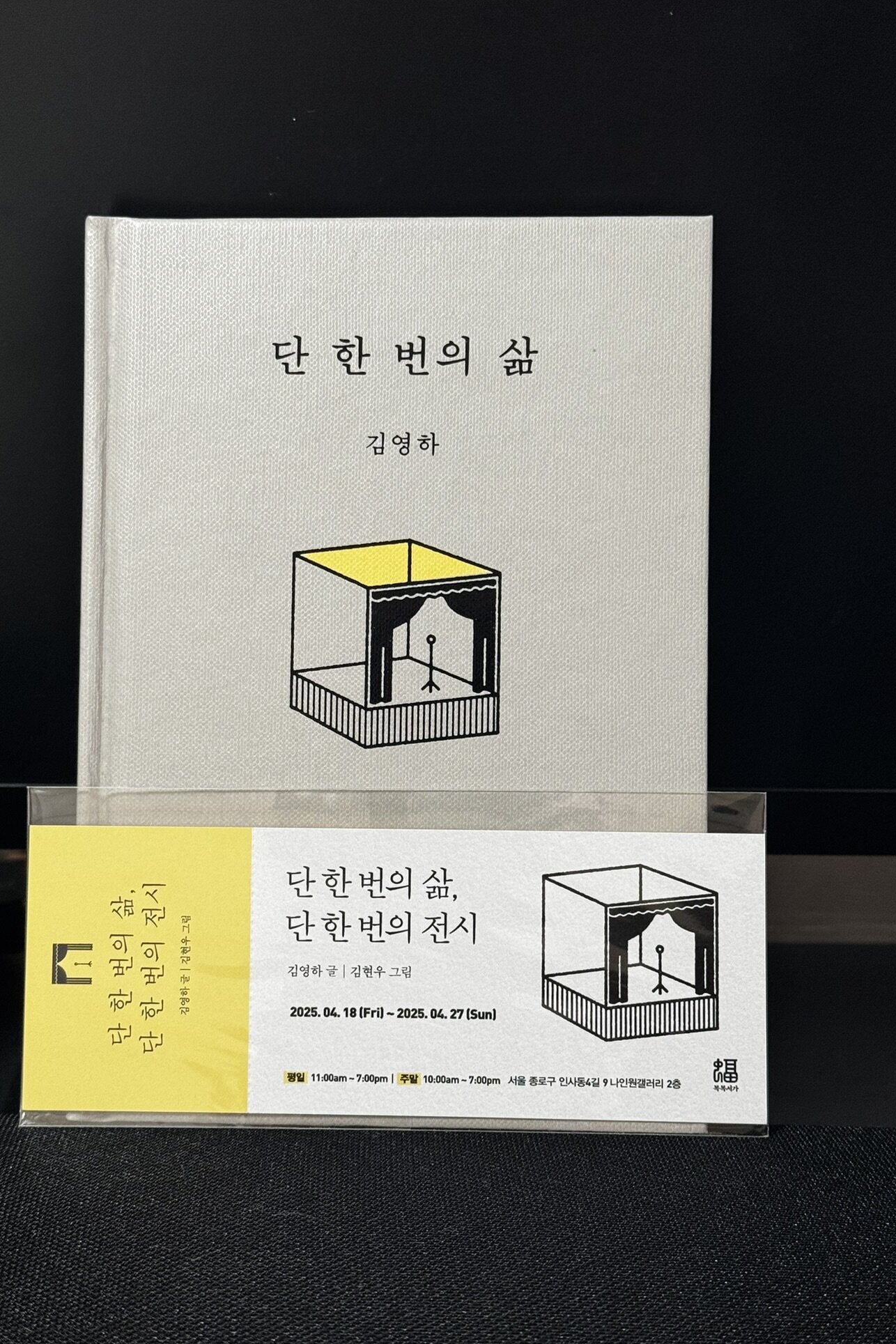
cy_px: 688
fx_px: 1979
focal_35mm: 53
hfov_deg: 25.5
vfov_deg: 37.5
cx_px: 401
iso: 200
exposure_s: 1/60
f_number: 1.78
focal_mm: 6.76
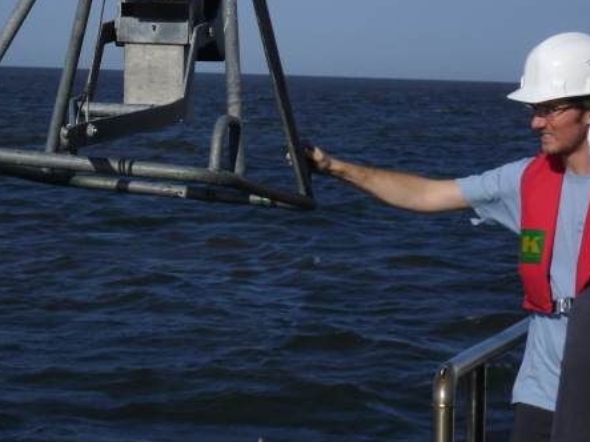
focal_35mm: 127
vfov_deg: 11.6
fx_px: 2164
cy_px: 94
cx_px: 190
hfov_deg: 15.5
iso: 64
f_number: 5.9
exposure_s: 1/500
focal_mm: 13.9
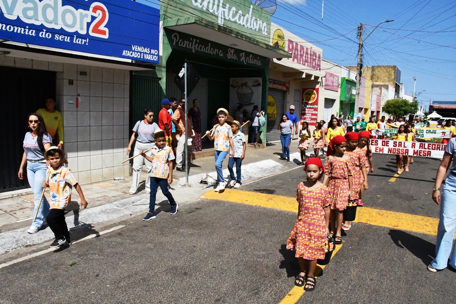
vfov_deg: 47.9
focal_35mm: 27
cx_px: 228
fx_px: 342
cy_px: 152
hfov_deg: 67.4
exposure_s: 1/3200
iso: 5000
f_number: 22
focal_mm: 18
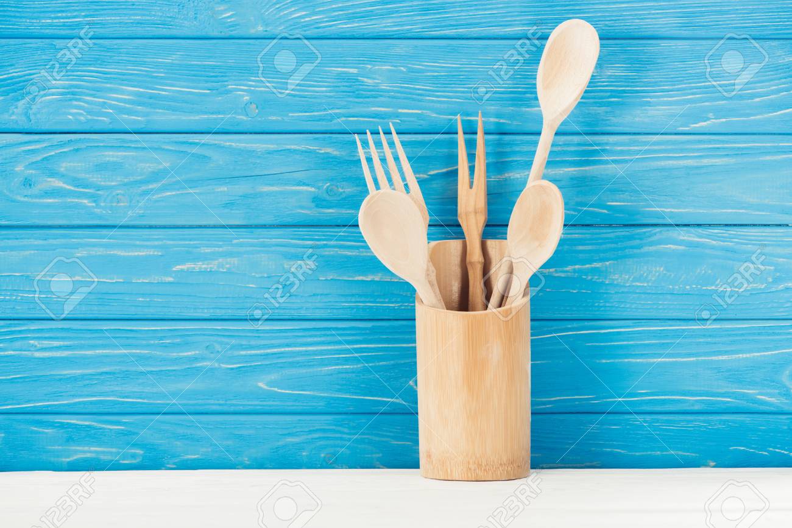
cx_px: 396
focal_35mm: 105
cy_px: 264
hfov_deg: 19.5
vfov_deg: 13.0
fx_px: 2310
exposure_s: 1/160
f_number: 9
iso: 100
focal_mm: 105
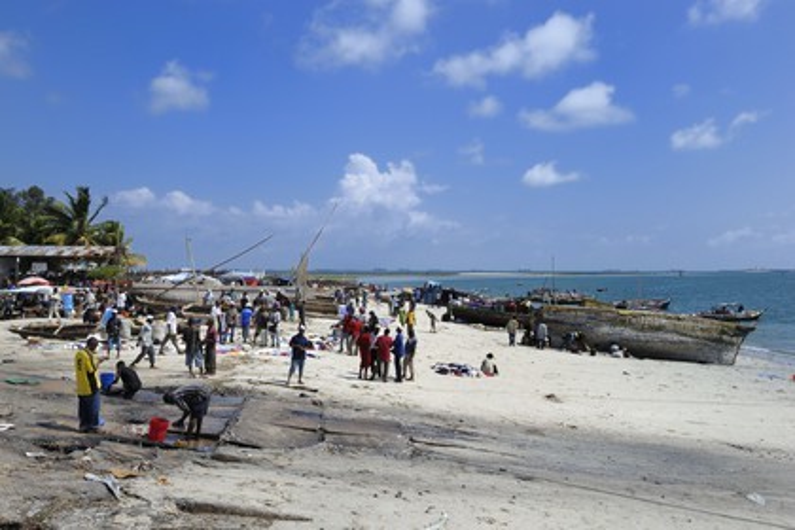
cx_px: 398
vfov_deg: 41.1
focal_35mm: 32
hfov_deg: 58.7
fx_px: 707
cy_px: 265
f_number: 22
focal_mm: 32
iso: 400
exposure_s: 1/200
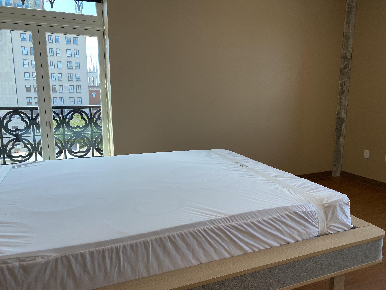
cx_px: 193
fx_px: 290
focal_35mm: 26
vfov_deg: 53.1
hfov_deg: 67.3
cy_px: 145
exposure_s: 1/200
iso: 32
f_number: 1.8
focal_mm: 4.25
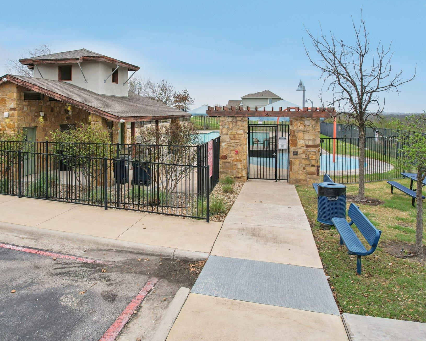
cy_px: 163
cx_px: 163
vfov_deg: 54.9
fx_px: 328
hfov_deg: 65.2
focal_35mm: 26
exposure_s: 1/2000
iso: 120
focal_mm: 8.4
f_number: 2.8
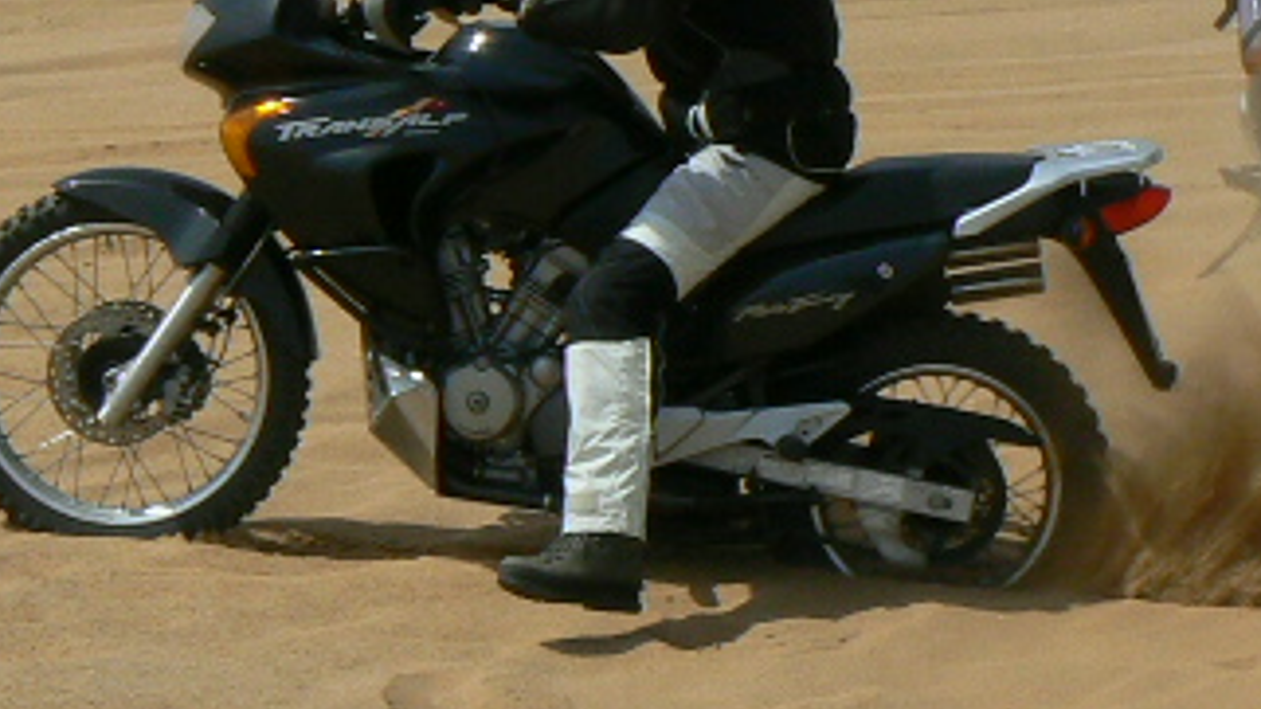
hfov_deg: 27.2
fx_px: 2608
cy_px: 341
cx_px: 627
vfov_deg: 15.5
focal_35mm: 78
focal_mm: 6
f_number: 8
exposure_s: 1/500
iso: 80
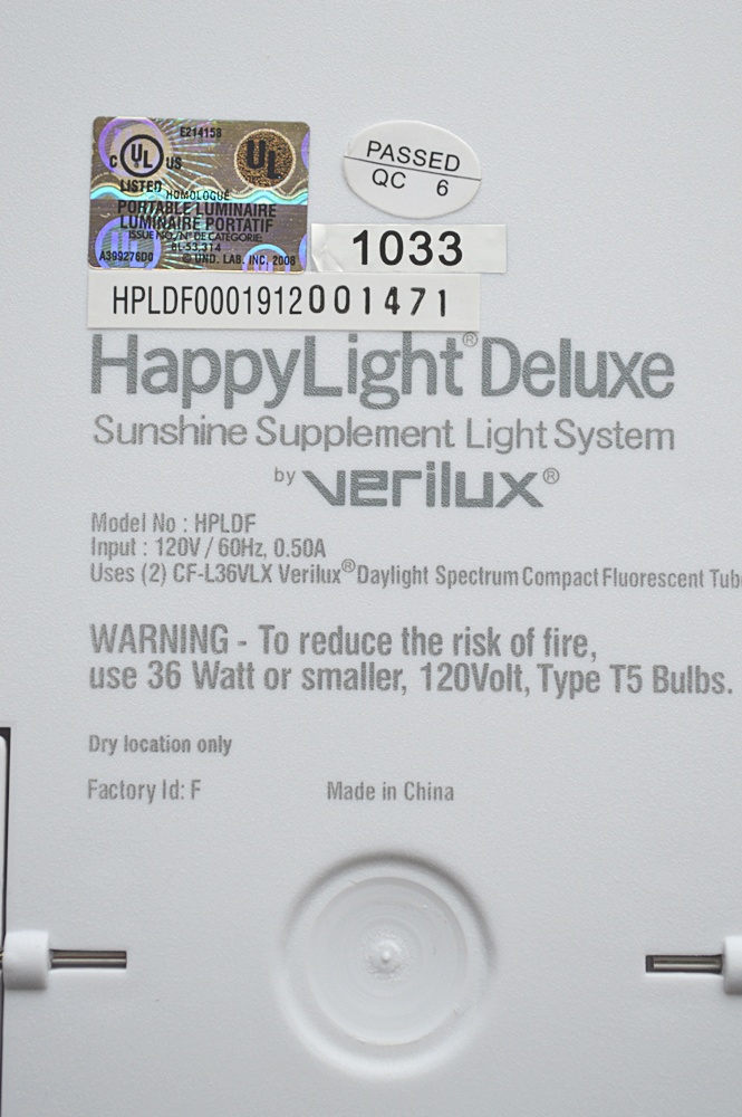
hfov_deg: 19.7
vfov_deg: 29.3
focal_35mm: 69
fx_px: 2137
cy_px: 558
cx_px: 371
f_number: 5.6
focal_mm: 46
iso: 400
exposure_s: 1/125
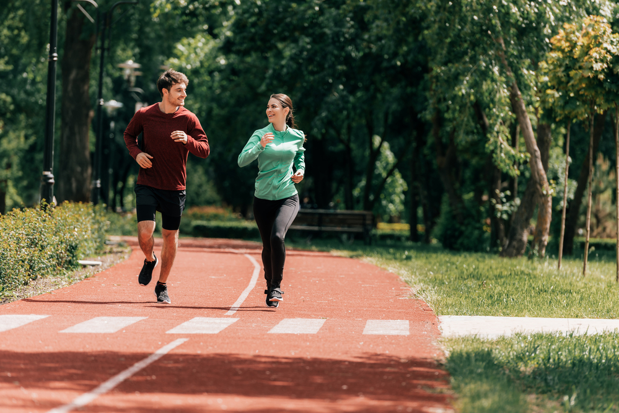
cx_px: 310
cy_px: 206
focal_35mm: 200
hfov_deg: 10.3
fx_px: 3440
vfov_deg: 6.9
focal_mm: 200
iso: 100
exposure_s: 1/500
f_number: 3.5
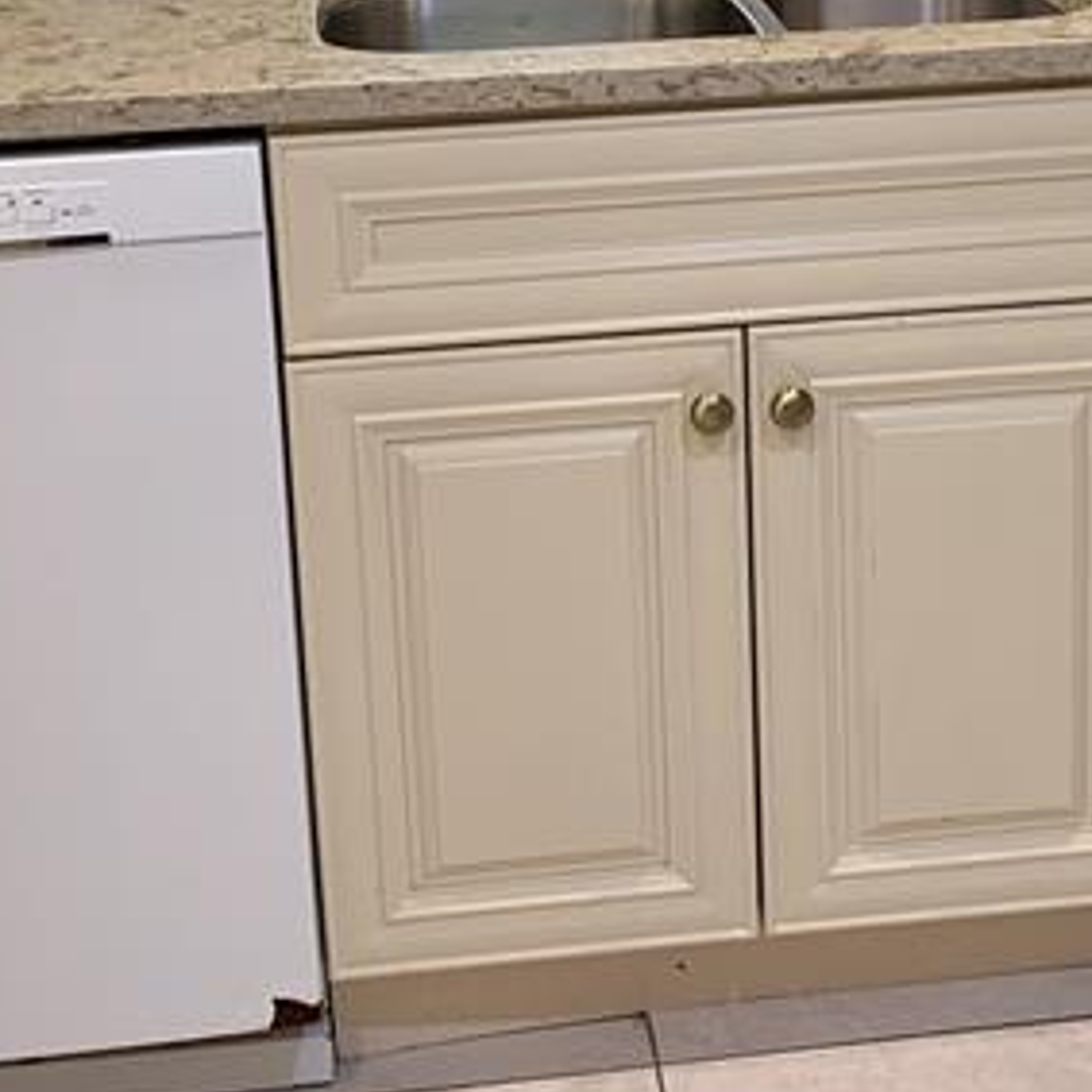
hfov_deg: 26.5
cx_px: 633
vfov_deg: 25.8
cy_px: 162
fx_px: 2320
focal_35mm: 65
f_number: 1.8
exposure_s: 1/60
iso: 125
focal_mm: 4.25
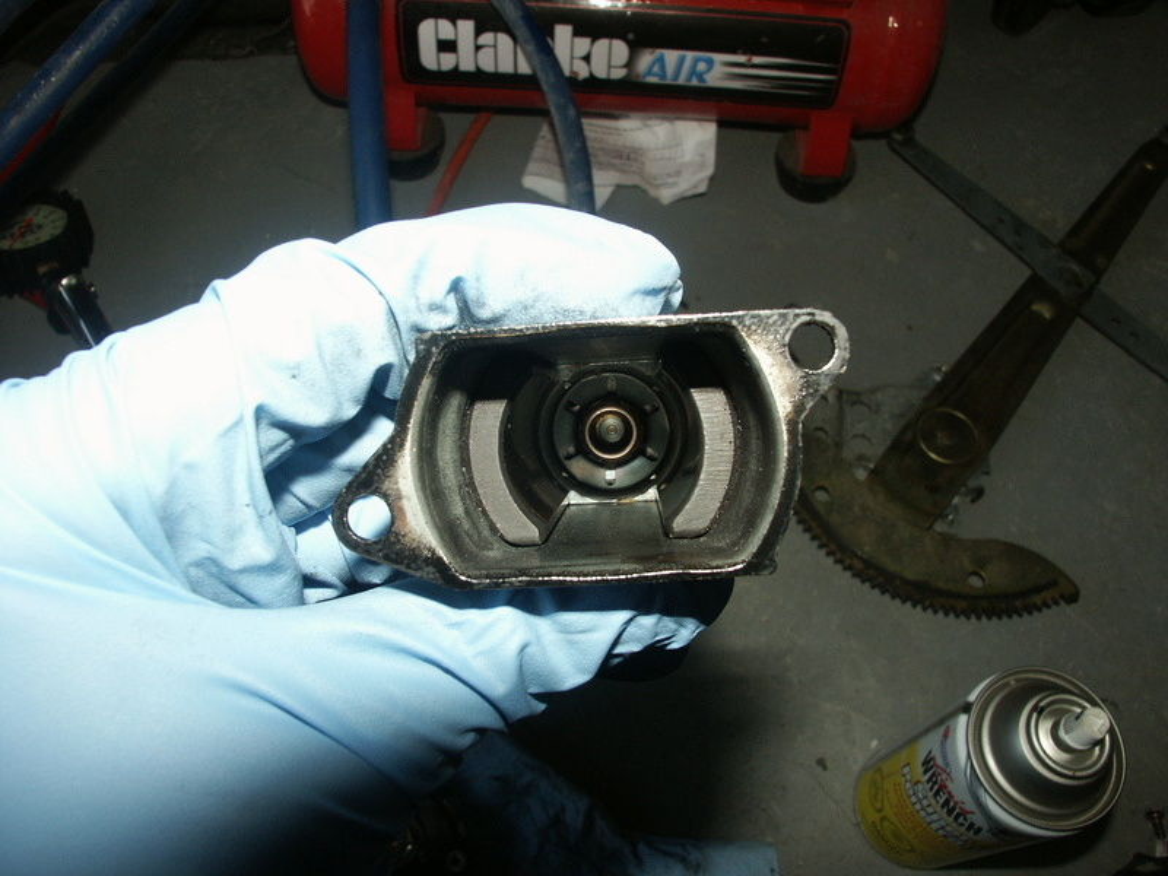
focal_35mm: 29
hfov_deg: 61.7
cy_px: 438
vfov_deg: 48.2
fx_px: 979
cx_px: 584
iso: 100
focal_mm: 7.65
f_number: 6.7
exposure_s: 1/45
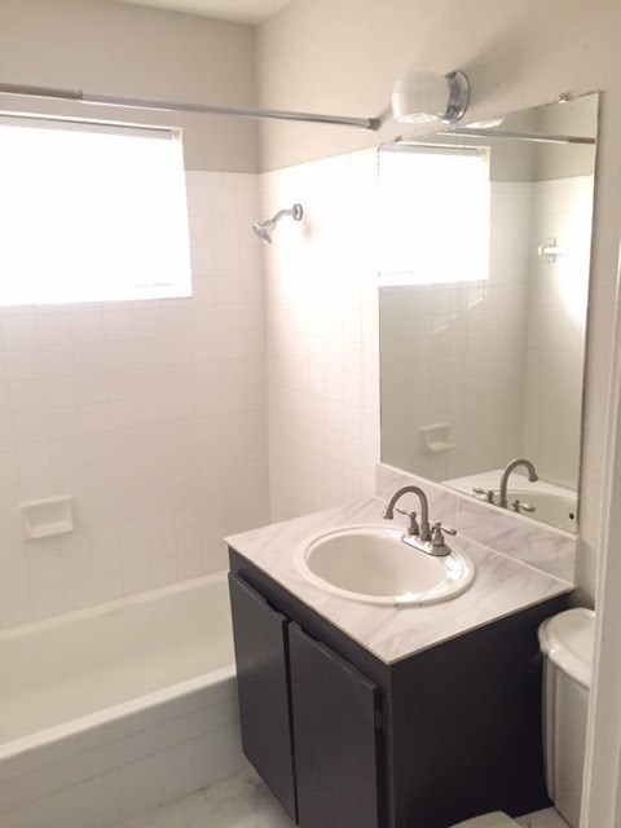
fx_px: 694
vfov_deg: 61.7
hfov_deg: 48.2
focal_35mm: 29
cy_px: 414
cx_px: 310
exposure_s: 1/30
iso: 250
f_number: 2.2
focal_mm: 4.15
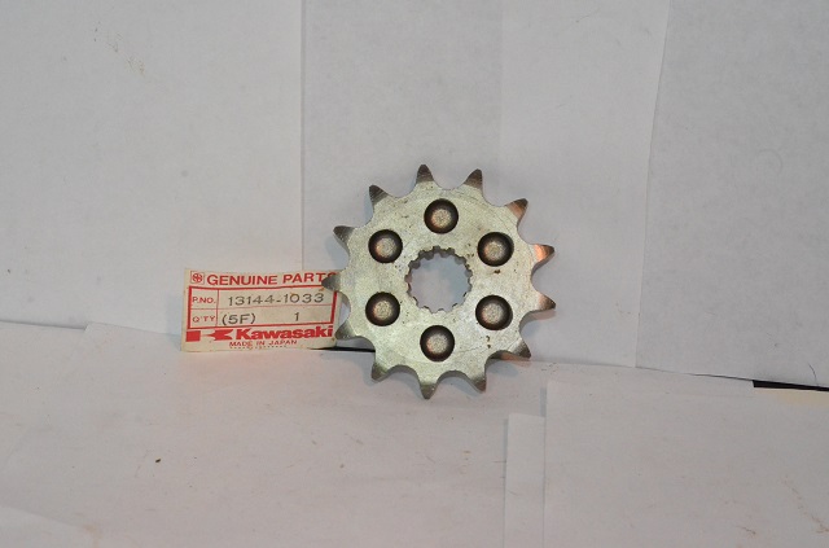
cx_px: 414
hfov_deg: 27.1
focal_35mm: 75
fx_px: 1722
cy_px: 274
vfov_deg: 18.1
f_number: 11
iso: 6400
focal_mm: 50
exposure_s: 1/250
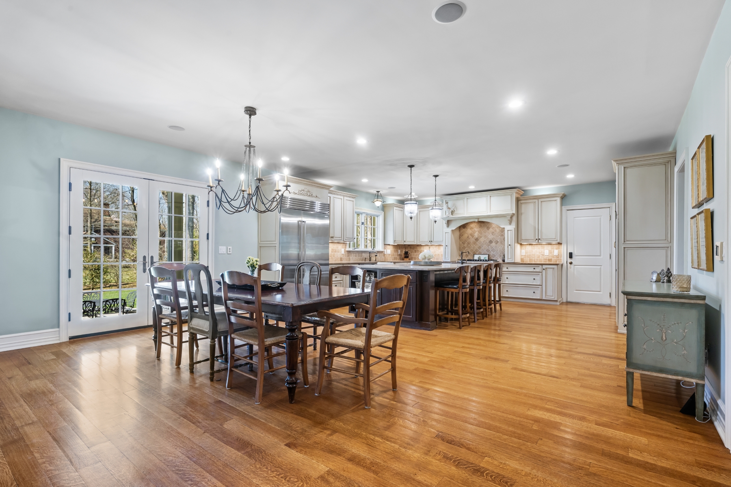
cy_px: 244
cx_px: 366
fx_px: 345
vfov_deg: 70.4
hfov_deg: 93.3
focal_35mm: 17
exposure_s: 1/1.25
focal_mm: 17
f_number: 9
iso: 400
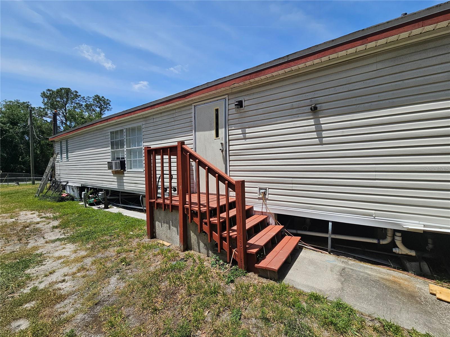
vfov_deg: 89.9
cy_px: 168
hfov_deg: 106.2
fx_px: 169
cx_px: 225
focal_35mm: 13
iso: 50
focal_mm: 2.2
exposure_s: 1/3160
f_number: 2.2
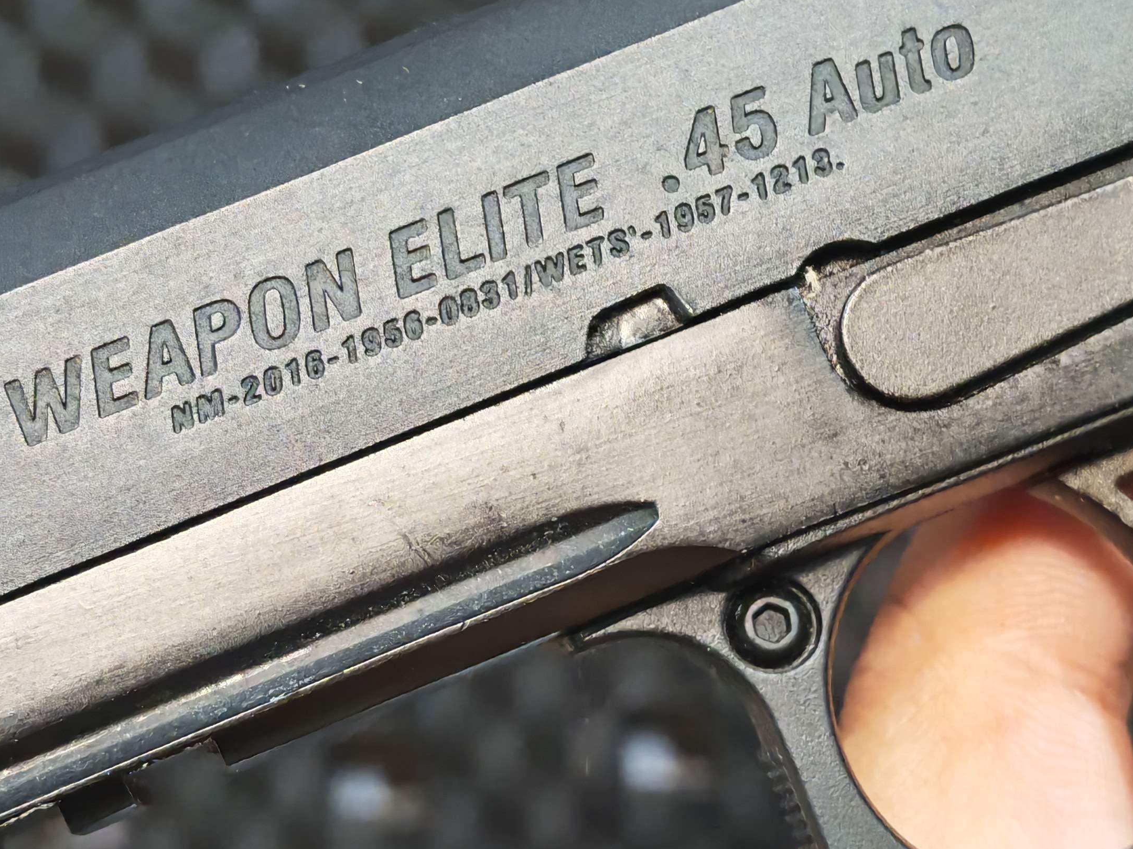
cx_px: 527
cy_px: 257
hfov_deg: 21.5
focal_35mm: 91
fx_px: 2978
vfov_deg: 16.2
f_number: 2
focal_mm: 6.83
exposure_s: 1/33
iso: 500
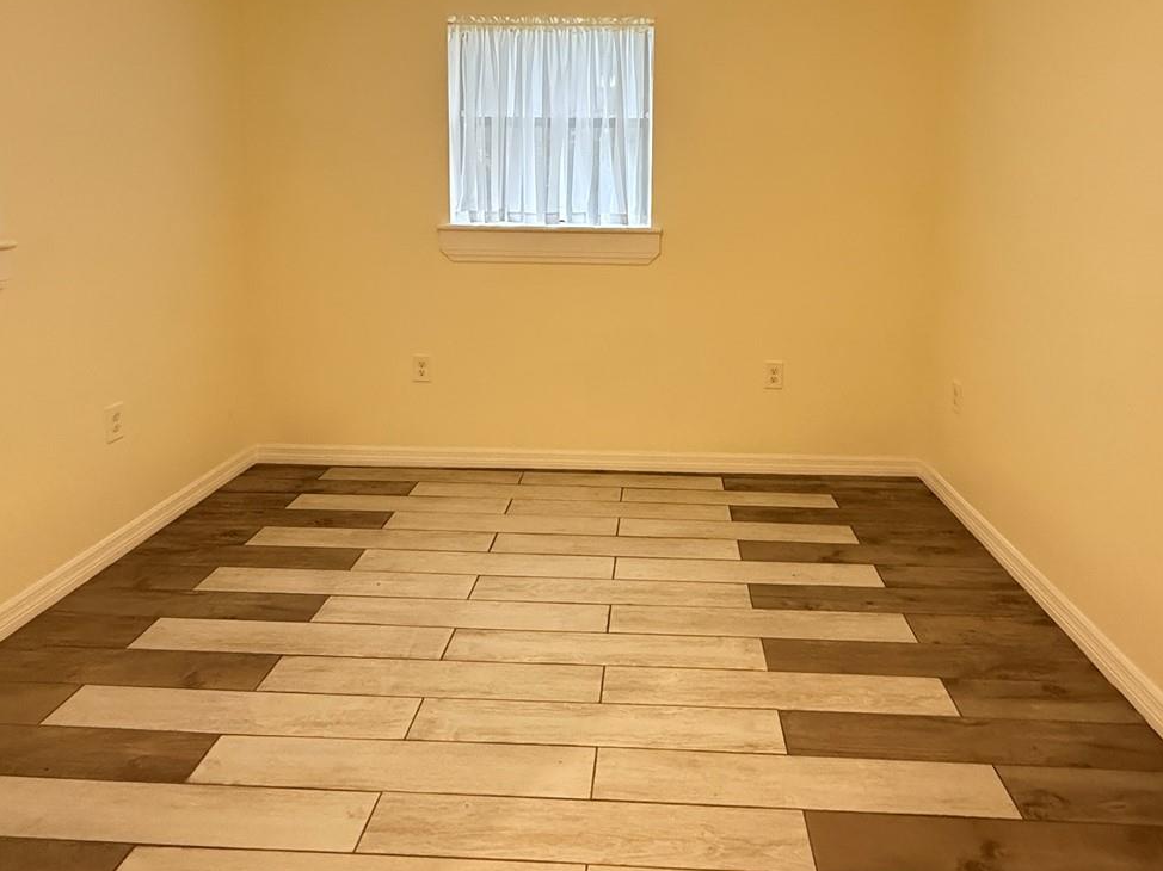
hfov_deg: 73.8
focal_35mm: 23
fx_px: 773
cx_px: 629
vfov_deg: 57.0
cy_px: 261
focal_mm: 2.22
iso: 800
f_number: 2.2
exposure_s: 1/60
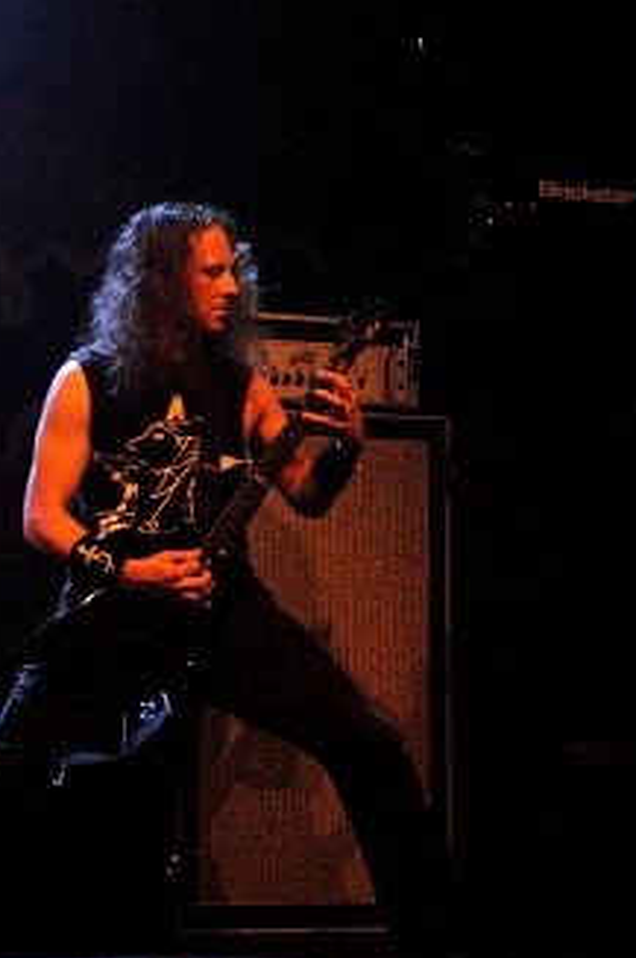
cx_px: 171
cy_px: 498
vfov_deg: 25.8
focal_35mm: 79
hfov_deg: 17.2
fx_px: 2093
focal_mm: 35
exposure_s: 1/60
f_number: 4.5
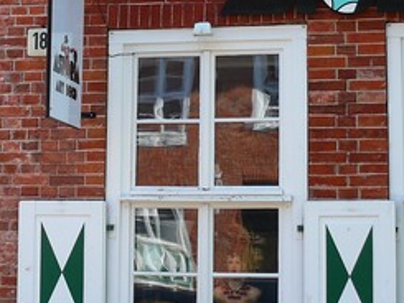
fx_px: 1249
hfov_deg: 18.2
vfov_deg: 13.8
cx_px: 87
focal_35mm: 107
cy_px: 97
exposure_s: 1/100
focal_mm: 7.4
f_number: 2.8
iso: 100
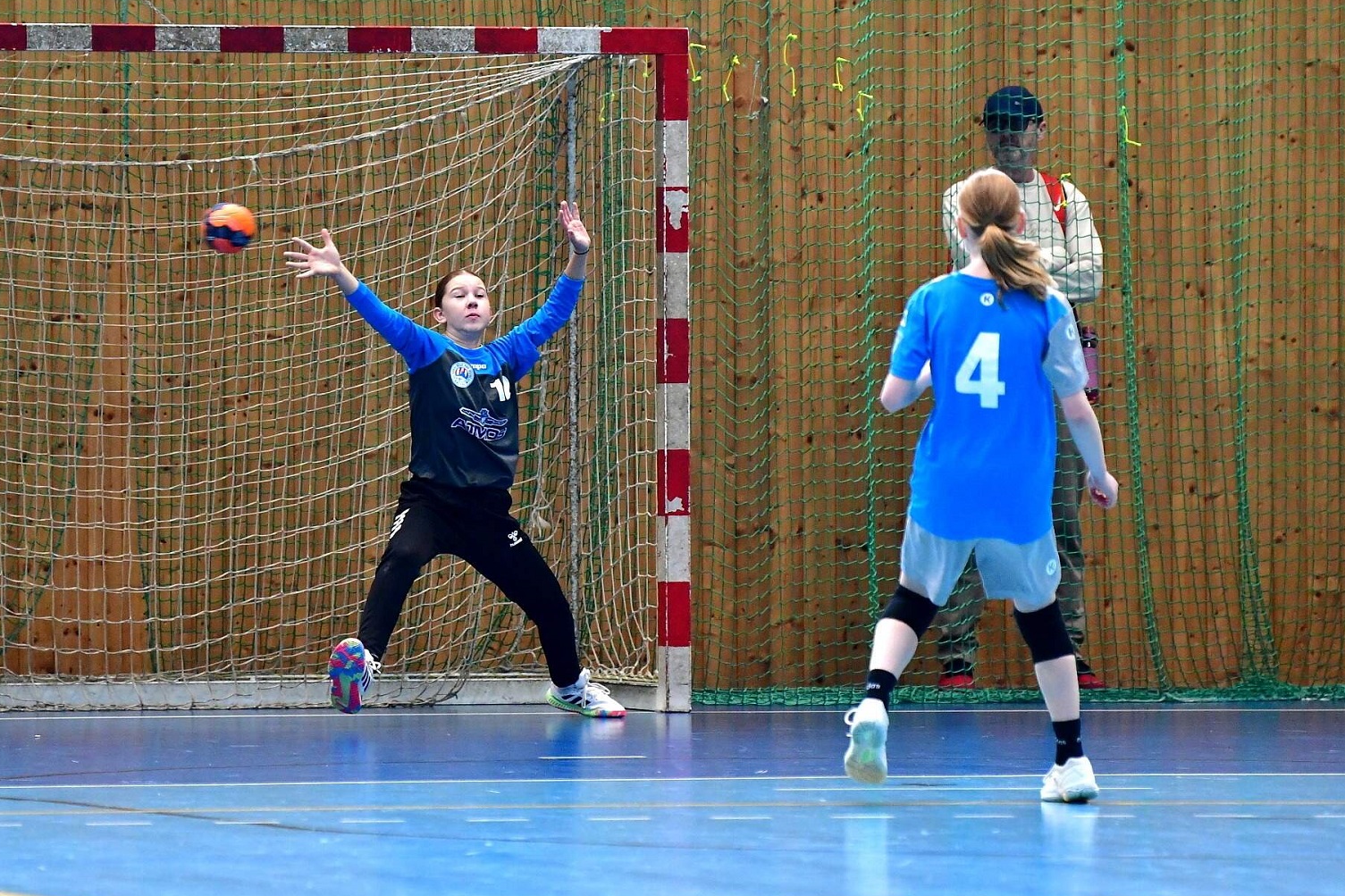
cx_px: 643
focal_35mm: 287
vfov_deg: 4.8
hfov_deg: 7.2
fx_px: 10721
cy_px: 437
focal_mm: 180
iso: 2000
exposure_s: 1/800
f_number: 3.2
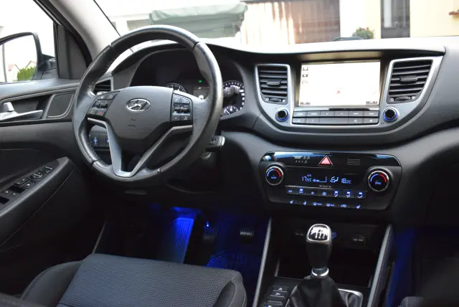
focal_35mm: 33
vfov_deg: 40.0
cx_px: 230
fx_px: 421
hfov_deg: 57.2
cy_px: 154
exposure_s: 1/60
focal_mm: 22
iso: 1600
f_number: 3.8
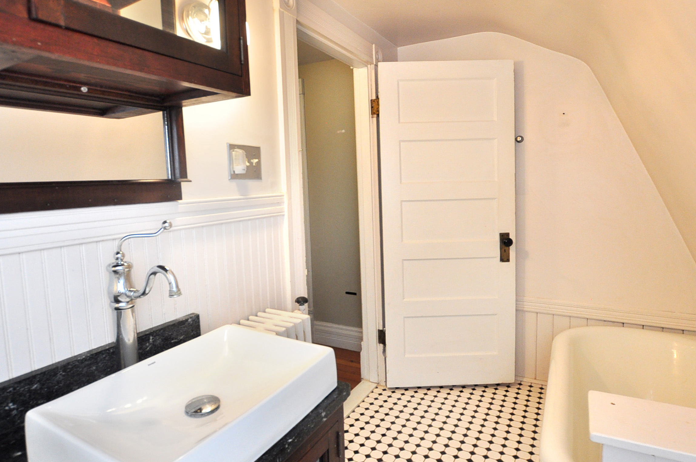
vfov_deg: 64.1
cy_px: 268
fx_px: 367
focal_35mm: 19
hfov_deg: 87.0
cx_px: 353
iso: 640
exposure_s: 1/50
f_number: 4.5
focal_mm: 10
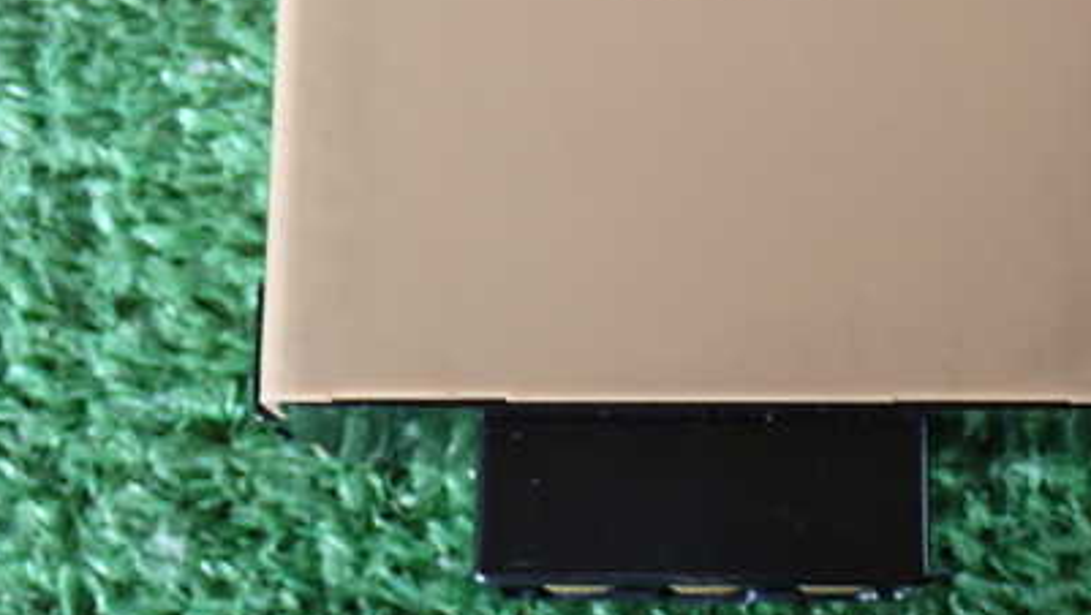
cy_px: 90
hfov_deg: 21.0
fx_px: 2923
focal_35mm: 101
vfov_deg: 11.9
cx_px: 756
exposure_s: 1/30
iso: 800
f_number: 3.6
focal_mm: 11.09
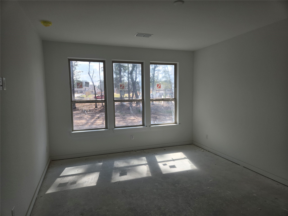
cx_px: 144
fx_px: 191
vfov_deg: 58.9
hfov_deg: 73.9
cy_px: 108
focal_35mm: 23
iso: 25
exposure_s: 1/528
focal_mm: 5.4
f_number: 1.8
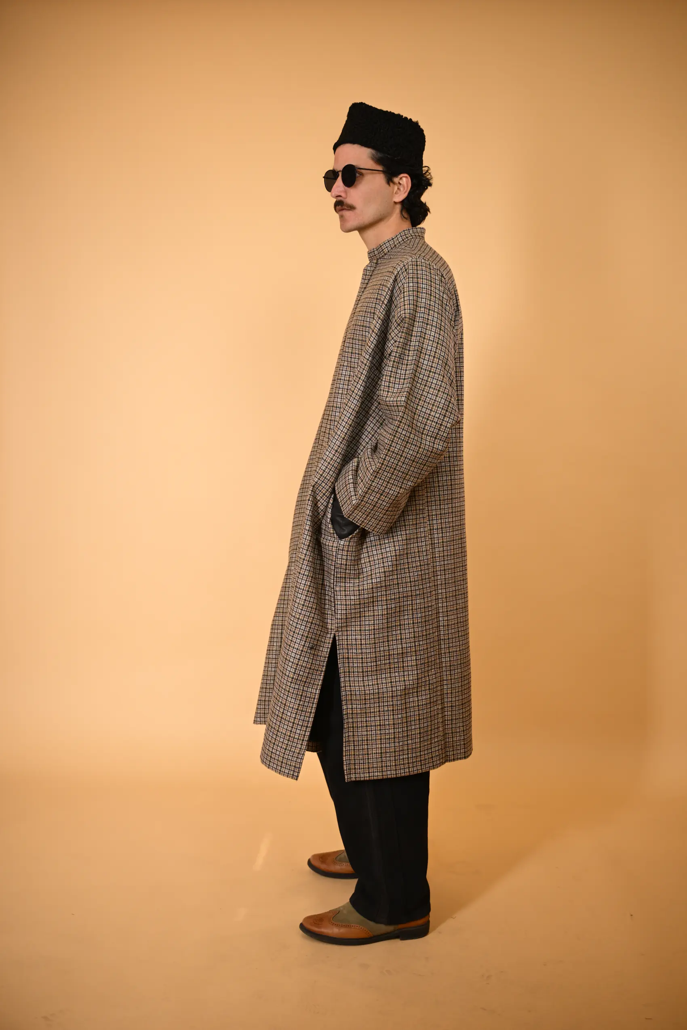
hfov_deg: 35.1
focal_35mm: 38
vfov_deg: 50.7
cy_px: 515
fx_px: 1088
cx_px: 344
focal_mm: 38
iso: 320
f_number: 2.8
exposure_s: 1/320
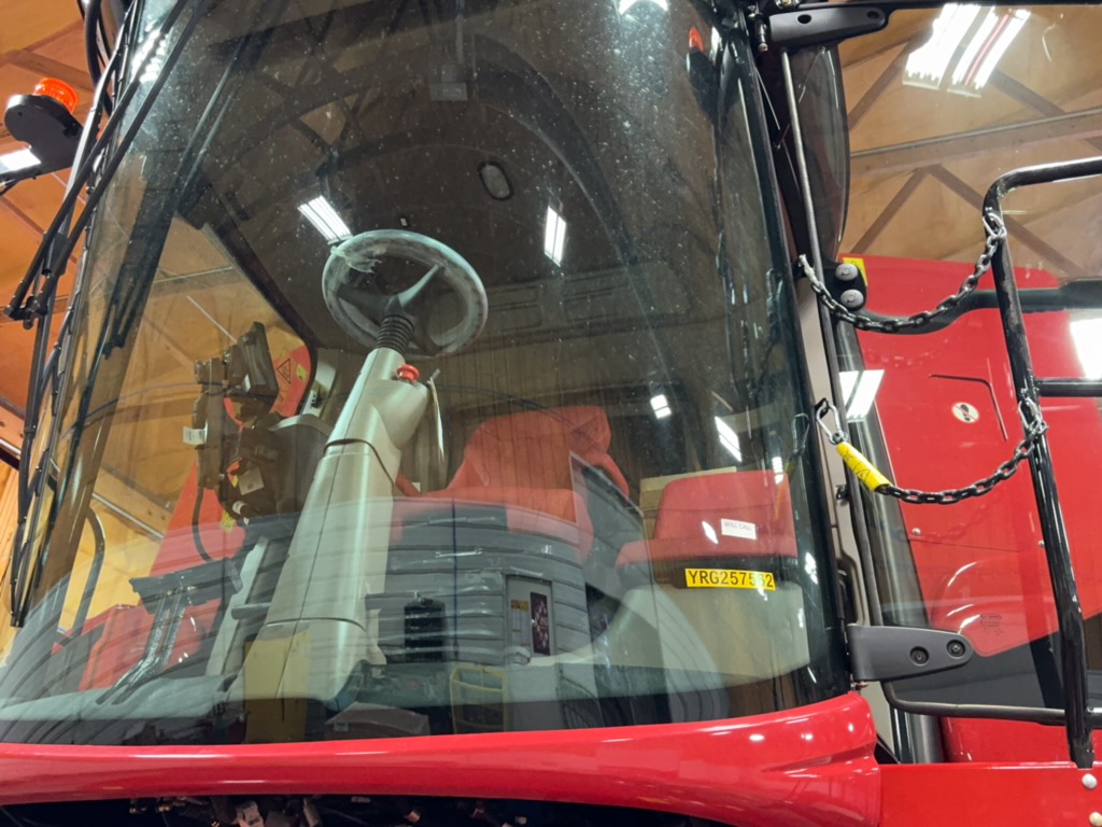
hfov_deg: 58.4
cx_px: 551
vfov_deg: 45.4
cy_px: 414
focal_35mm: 31
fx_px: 987
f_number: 1.78
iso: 800
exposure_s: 1/120
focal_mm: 6.76
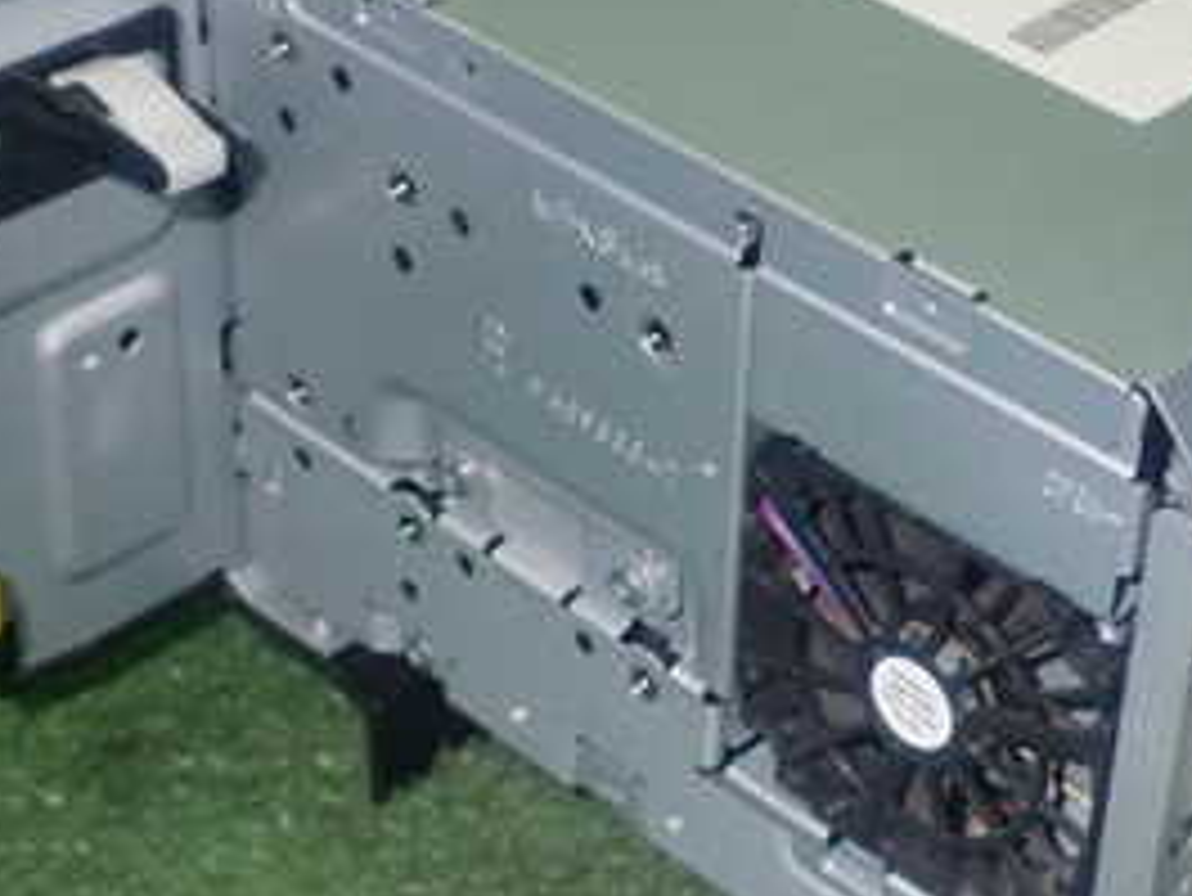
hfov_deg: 22.6
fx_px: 2963
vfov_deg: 17.1
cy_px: 302
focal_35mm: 86
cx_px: 810
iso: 800
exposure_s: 1/40
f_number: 8
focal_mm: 6.83
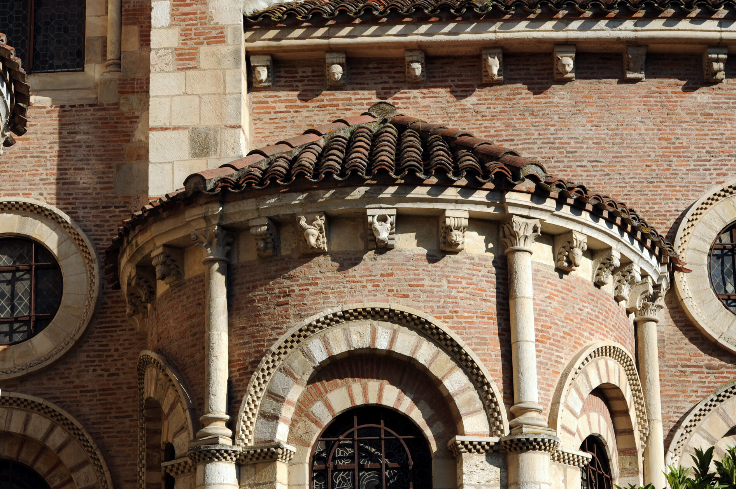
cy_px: 213
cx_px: 348
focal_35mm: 118
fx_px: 2410
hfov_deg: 17.4
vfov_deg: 11.6
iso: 200
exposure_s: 1/800
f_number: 7.1
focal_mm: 90
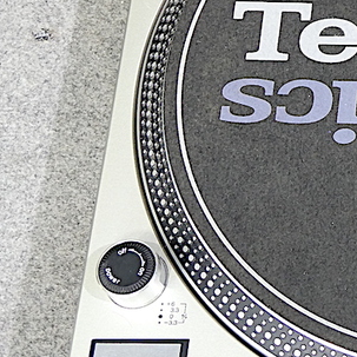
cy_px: 105
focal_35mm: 112
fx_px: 1307
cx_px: 549
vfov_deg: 15.5
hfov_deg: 14.4
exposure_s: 1/5
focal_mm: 7.2
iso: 200
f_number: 3.8
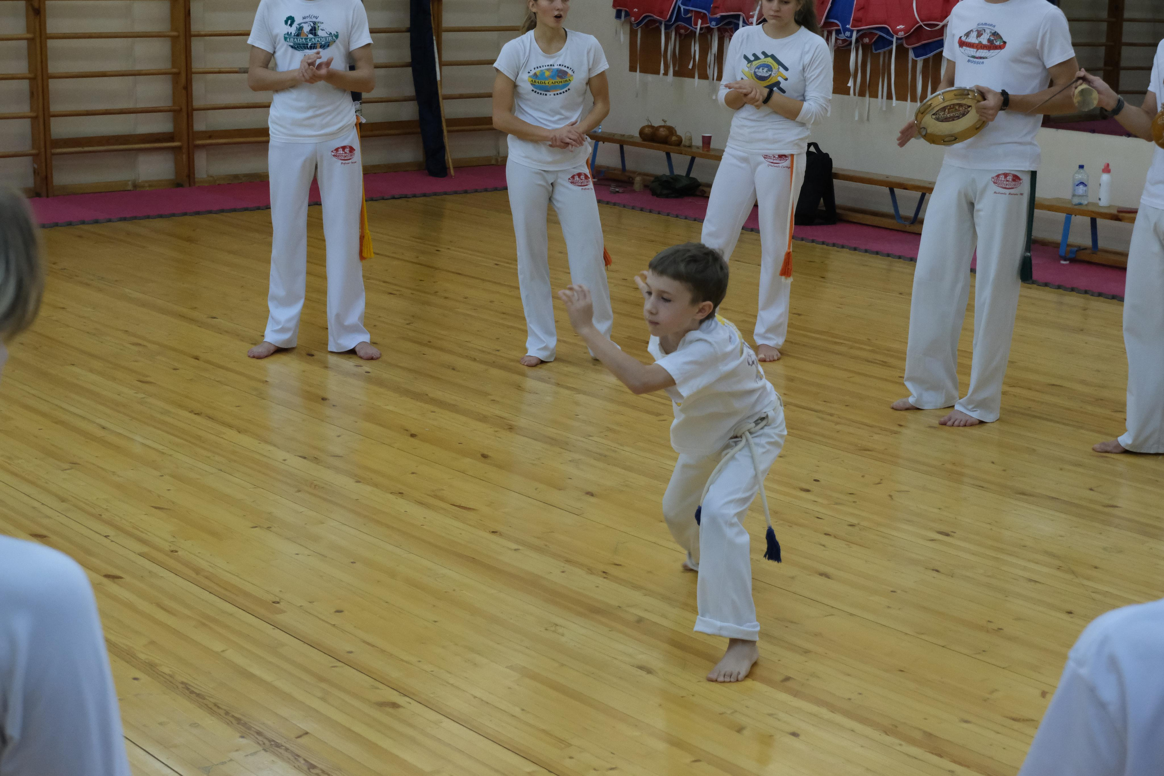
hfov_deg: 33.9
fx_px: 1908
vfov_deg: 23.0
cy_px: 388
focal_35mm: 59
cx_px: 582
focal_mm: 39.6
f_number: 5.6
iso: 4000
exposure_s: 1/320
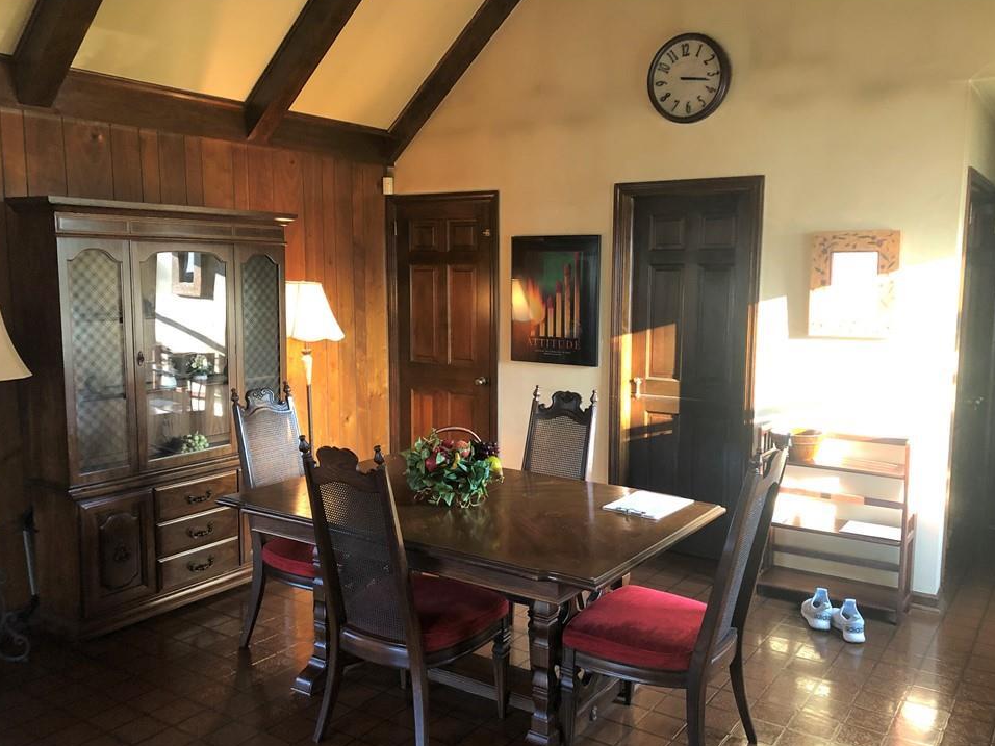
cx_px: 522
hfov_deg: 59.9
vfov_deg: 46.8
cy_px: 385
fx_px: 862
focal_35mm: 30
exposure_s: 1/12
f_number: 1.8
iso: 100
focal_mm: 3.99
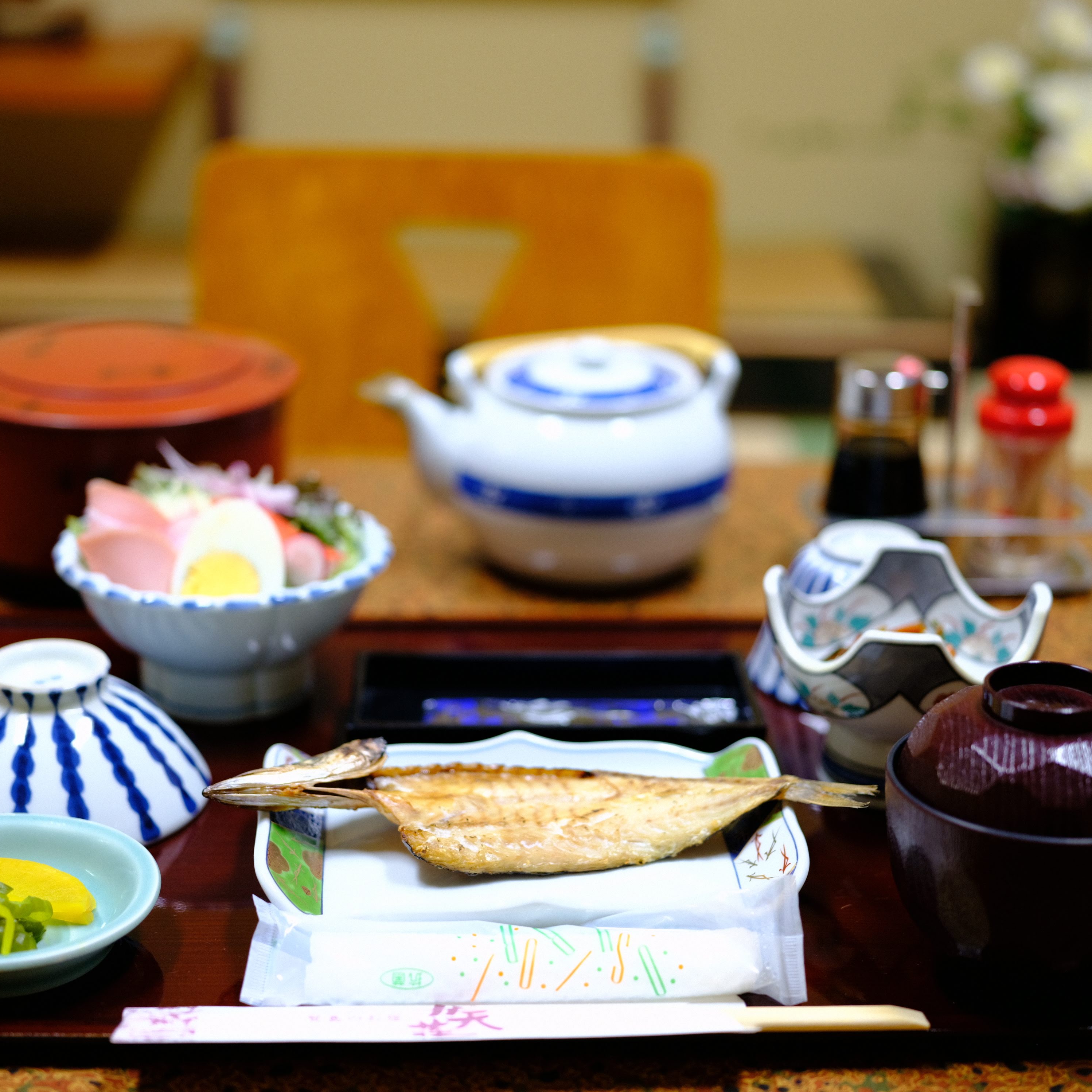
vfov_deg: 29.1
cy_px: 546
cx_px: 516
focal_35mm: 59
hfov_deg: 29.1
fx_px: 2106
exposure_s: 1/45
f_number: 2.8
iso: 800
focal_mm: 63
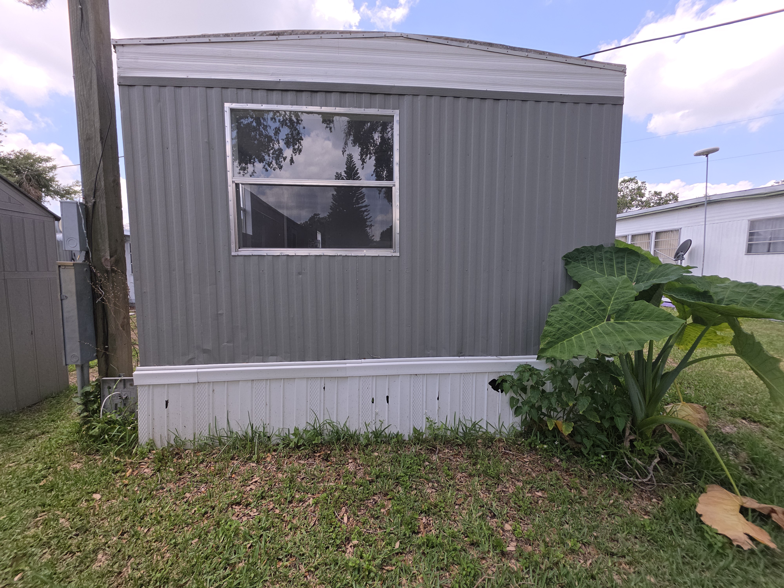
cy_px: 294
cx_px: 392
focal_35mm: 13
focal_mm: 2.2
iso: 20
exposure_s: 1/531
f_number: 1.9
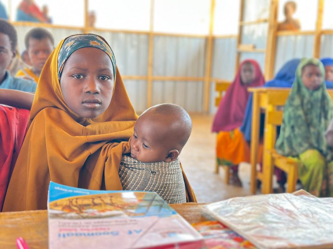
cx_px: 166
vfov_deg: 30.3
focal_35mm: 48
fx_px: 462
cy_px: 124
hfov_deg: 39.7
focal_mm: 6.86
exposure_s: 1/60
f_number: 1.78
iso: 160
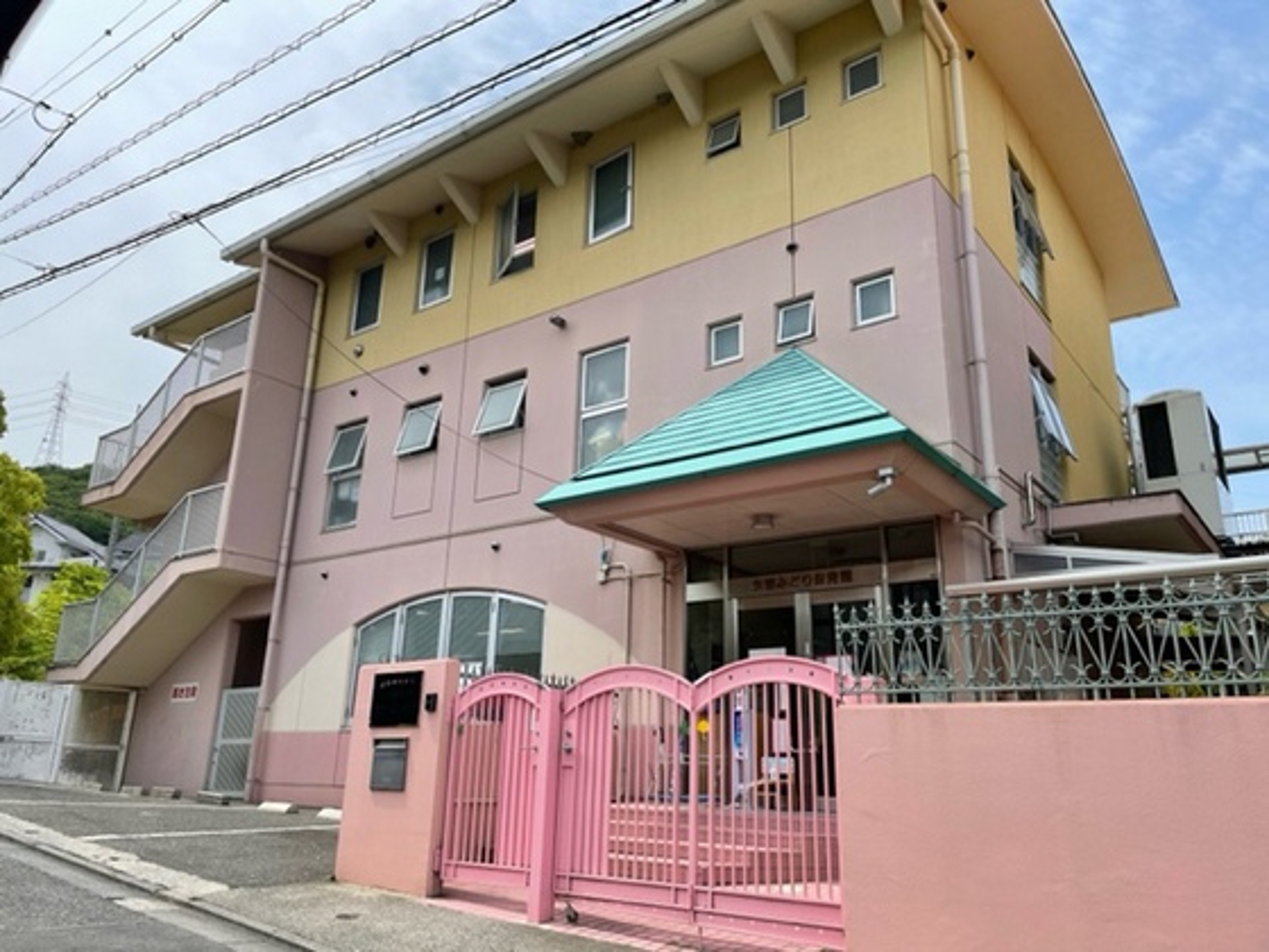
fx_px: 953
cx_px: 634
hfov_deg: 67.3
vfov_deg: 53.1
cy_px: 476
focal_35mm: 26
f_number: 1.6
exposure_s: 1/2681
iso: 32
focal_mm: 4.2
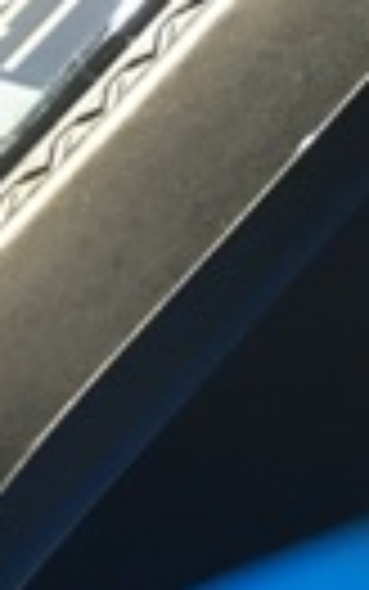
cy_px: 516
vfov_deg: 12.0
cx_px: -443
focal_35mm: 173
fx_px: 2781
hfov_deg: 7.2
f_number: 2.2
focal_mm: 4.15
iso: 80
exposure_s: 1/17
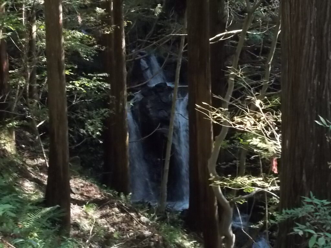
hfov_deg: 29.4
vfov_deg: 22.3
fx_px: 631
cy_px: 124
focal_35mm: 66
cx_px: 166
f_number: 5.3
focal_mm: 11.8
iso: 500
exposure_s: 1/60
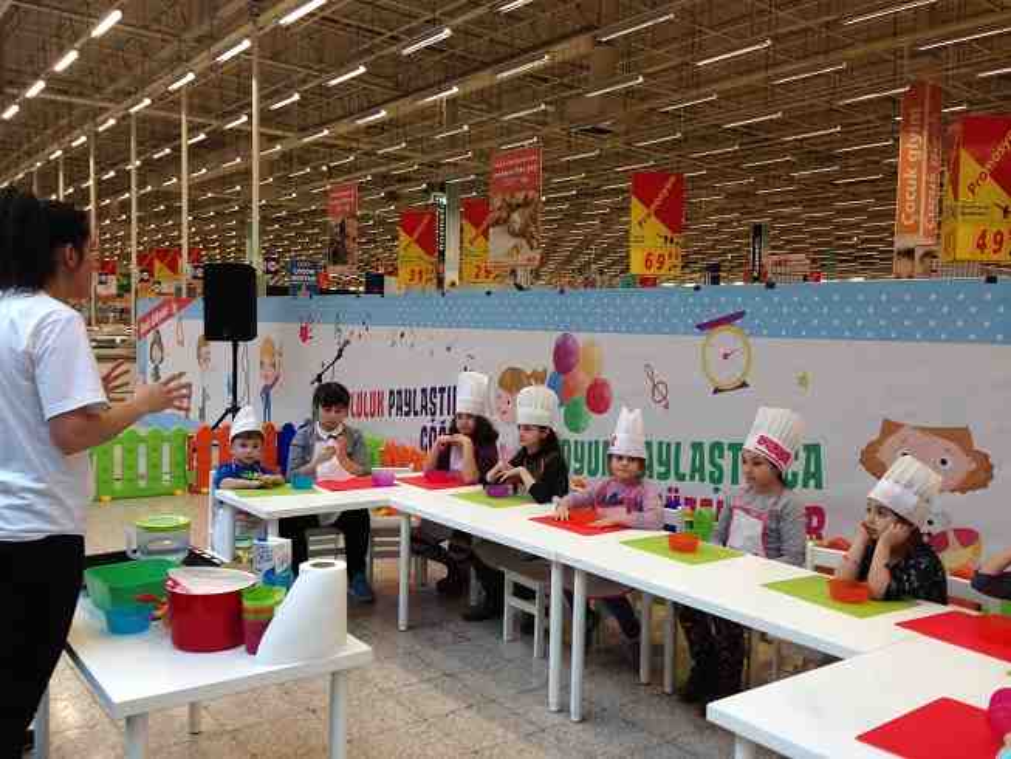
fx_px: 964
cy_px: 380
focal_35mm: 33
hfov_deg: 55.3
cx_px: 506
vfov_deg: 43.0
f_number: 2.4
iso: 50
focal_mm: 4.12
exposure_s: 1/40
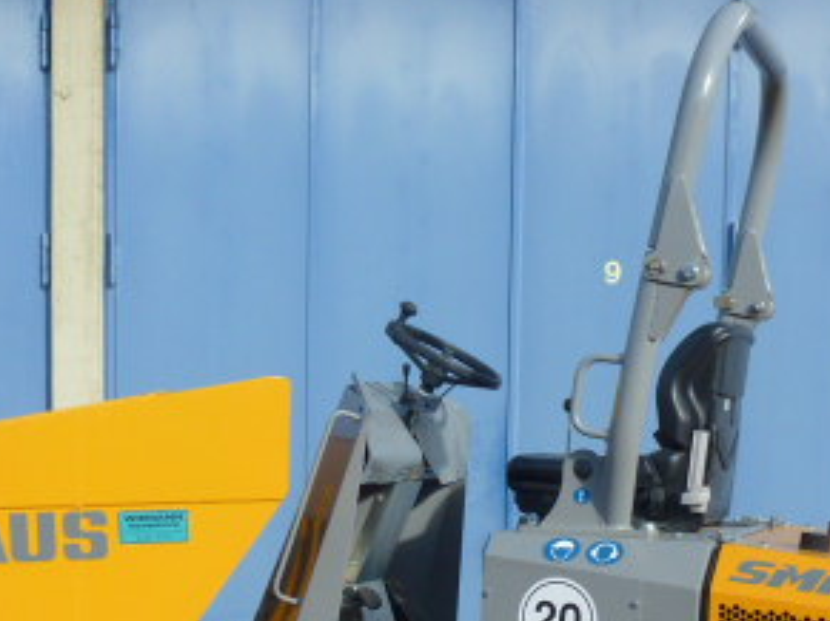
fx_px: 1582
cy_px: 644
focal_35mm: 66
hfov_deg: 29.4
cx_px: 365
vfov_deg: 21.3
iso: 100
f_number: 3.5
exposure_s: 1/640
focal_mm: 5.4
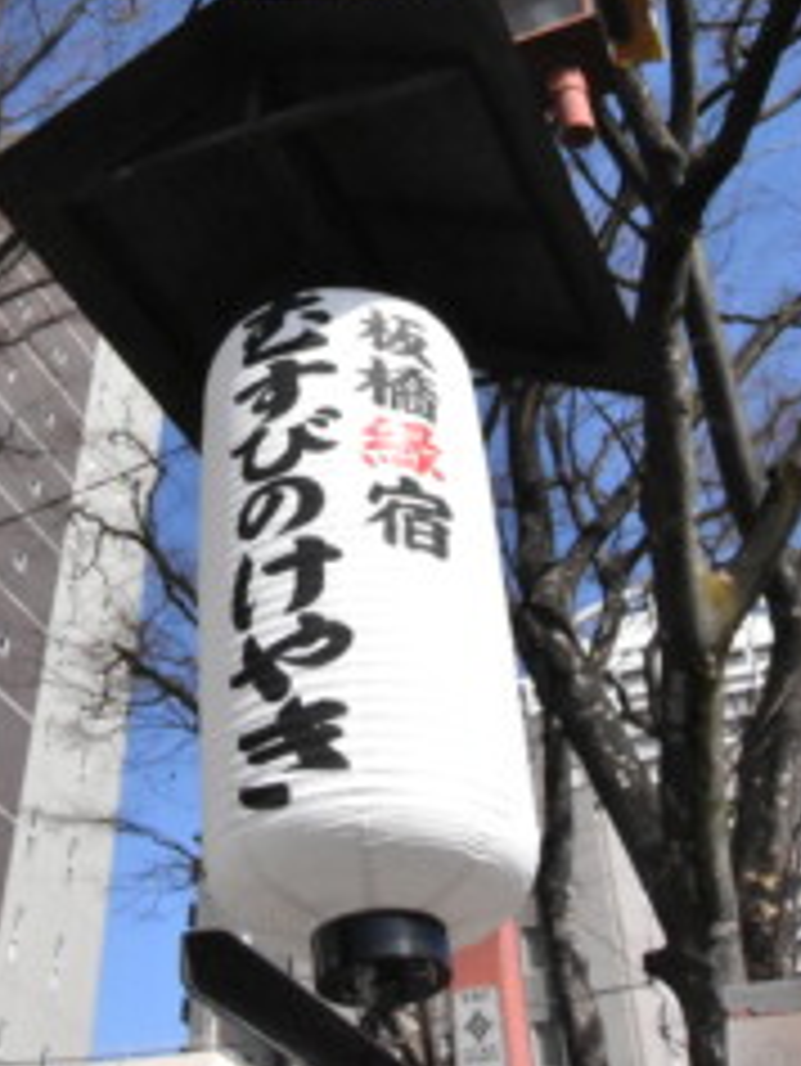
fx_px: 1202
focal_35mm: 39
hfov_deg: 36.4
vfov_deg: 45.4
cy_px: 214
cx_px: 248
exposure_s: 1/1600
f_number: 22
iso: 6400
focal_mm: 10
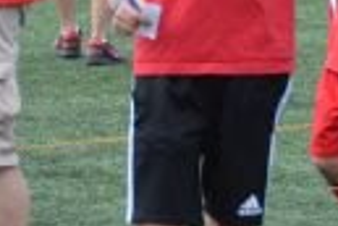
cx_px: -39
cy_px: -67
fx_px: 4894
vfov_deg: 2.6
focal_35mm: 521
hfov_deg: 3.9
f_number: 5
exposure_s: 1/800
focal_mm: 75
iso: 400
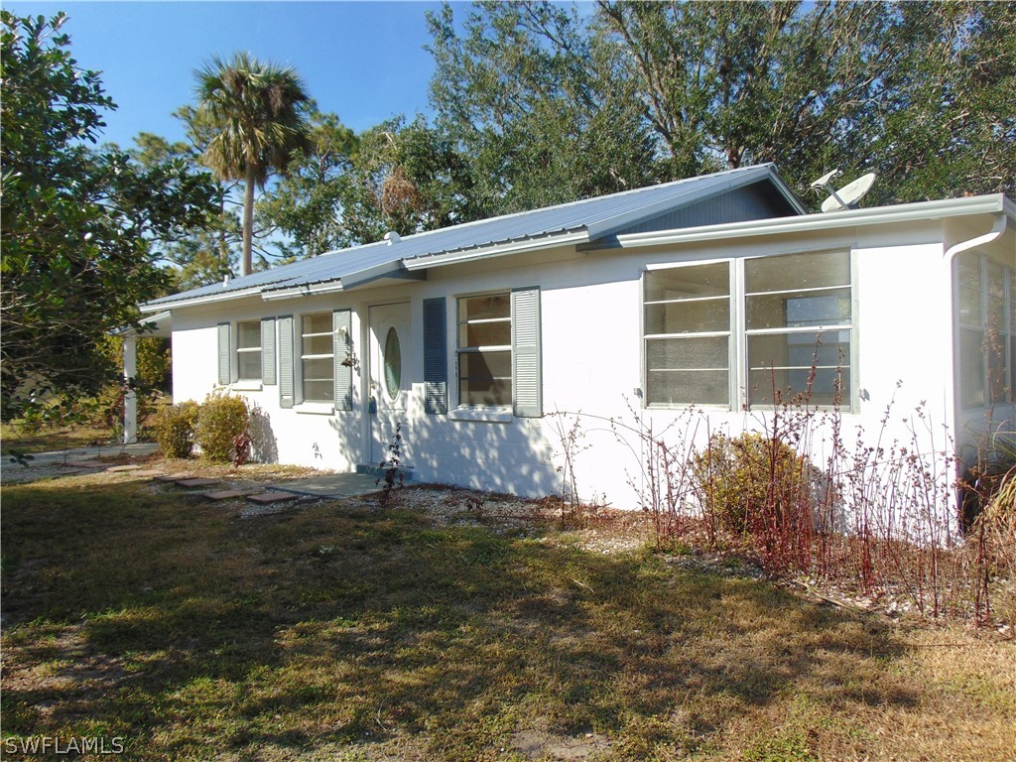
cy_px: 381
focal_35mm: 25
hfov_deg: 69.4
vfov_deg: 54.9
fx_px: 734
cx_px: 508
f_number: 7.7
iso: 80
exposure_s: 1/250
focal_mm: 4.5
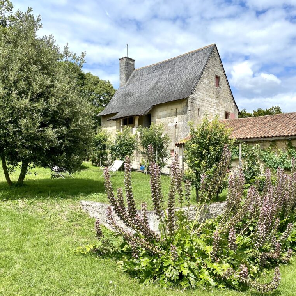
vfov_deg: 52.5
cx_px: 168
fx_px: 300
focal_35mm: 31
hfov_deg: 52.4
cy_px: 148
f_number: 1.8
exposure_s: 1/3401
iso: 32
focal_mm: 4.25
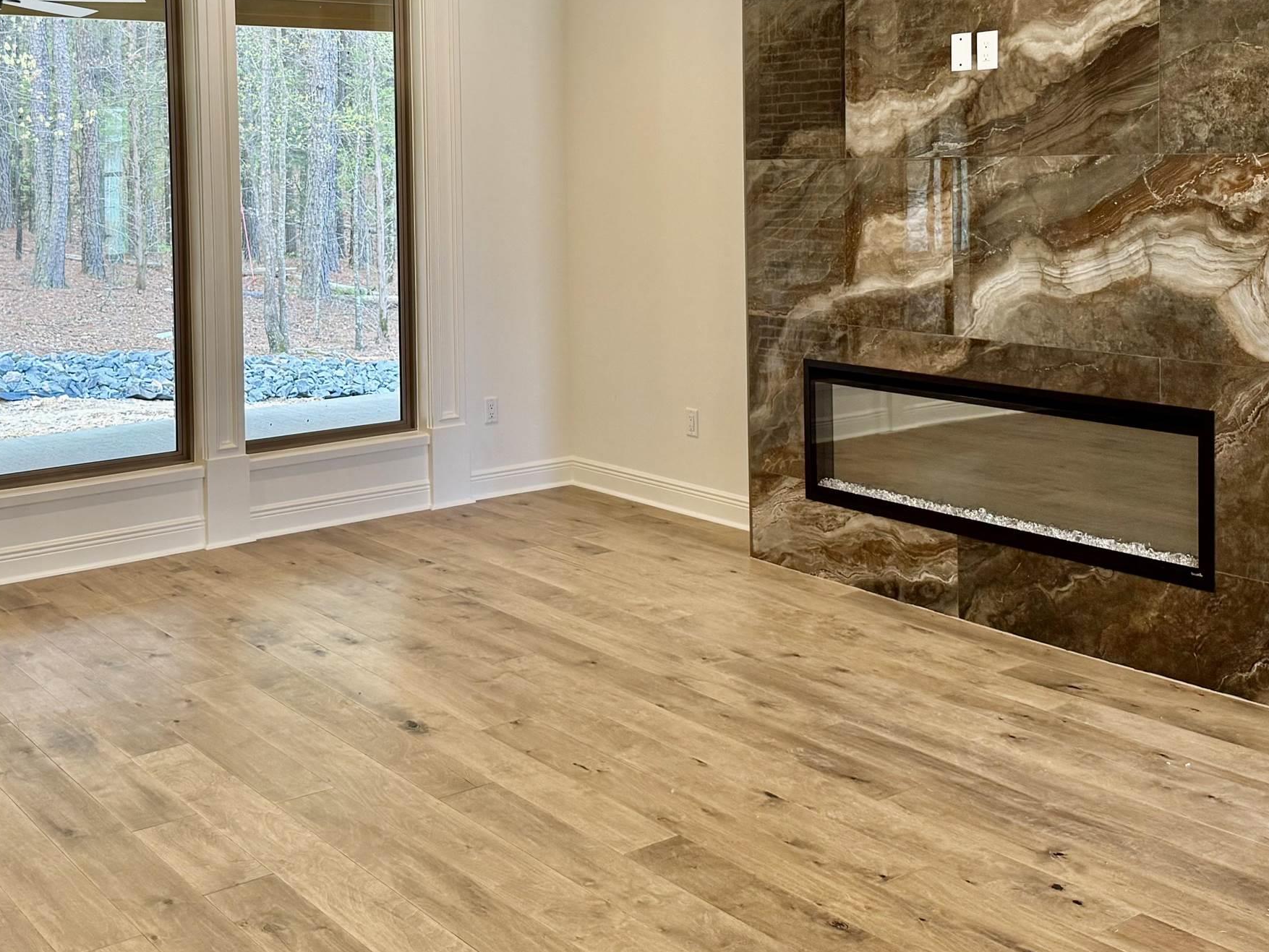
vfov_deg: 33.5
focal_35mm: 42
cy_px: 216
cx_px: 528
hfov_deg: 44.6
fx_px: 1540
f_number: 1.78
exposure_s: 1/120
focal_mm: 6.76
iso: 125
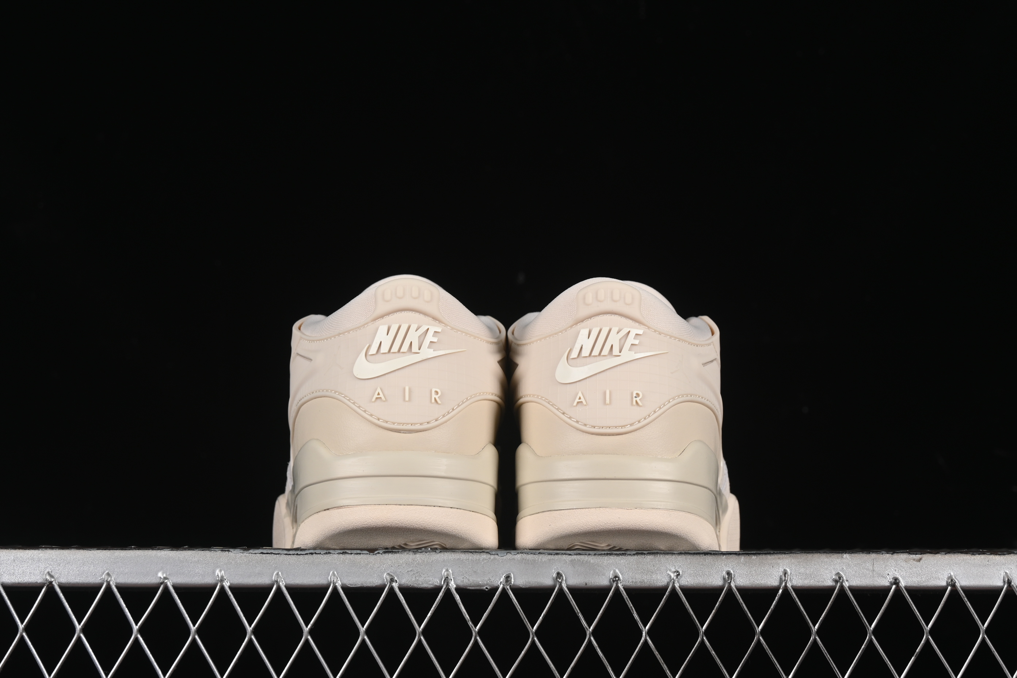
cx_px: 508
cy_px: 339
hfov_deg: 27.0
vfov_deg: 18.2
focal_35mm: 75
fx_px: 2119
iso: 160
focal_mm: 50
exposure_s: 1/80
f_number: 8
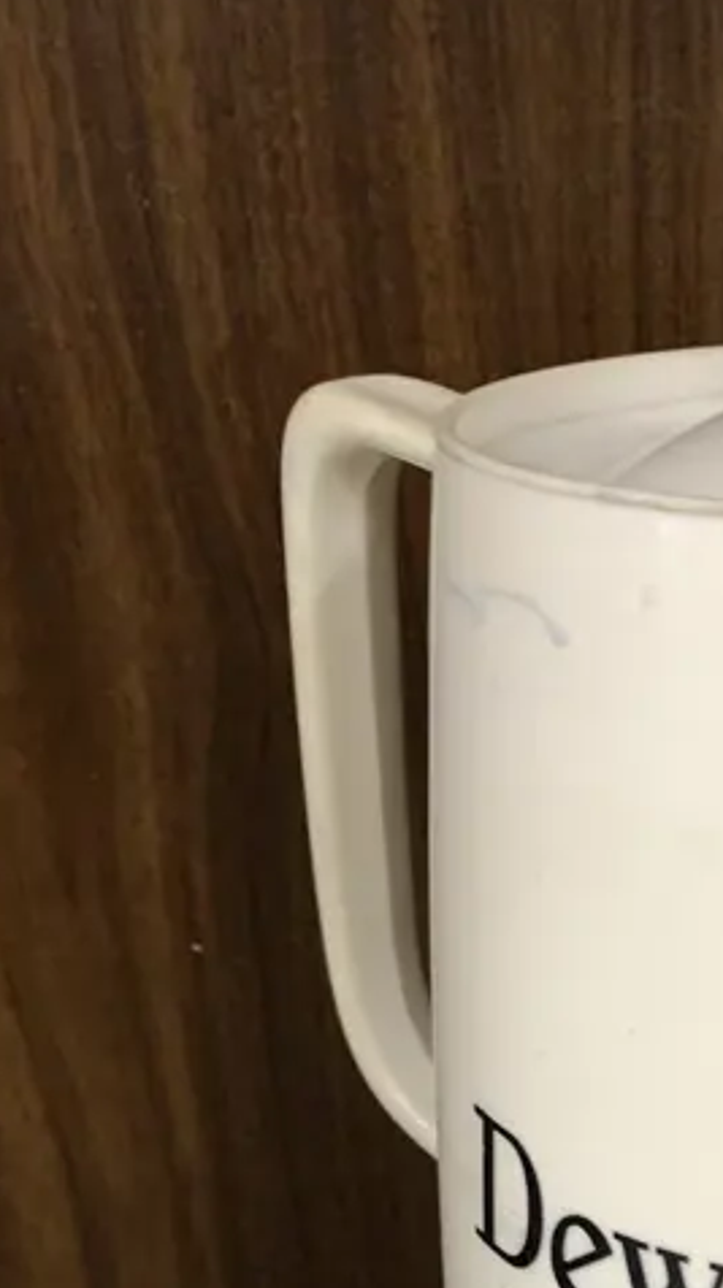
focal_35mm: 61
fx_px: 2083
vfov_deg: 31.4
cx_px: 829
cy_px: 1326
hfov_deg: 18.8
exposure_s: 1/50
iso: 125
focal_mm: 4.25
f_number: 1.8
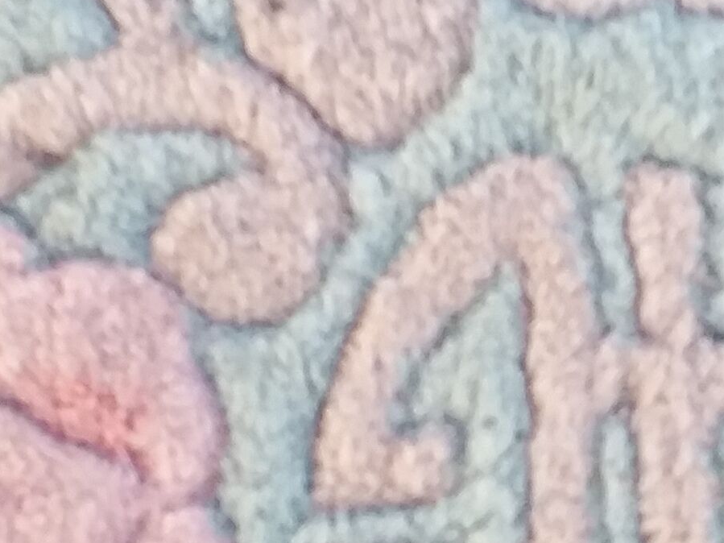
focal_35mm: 124
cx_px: 604
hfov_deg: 15.8
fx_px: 2593
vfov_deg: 11.8
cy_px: 532
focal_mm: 3.6
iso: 40
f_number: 1.9
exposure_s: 1/149
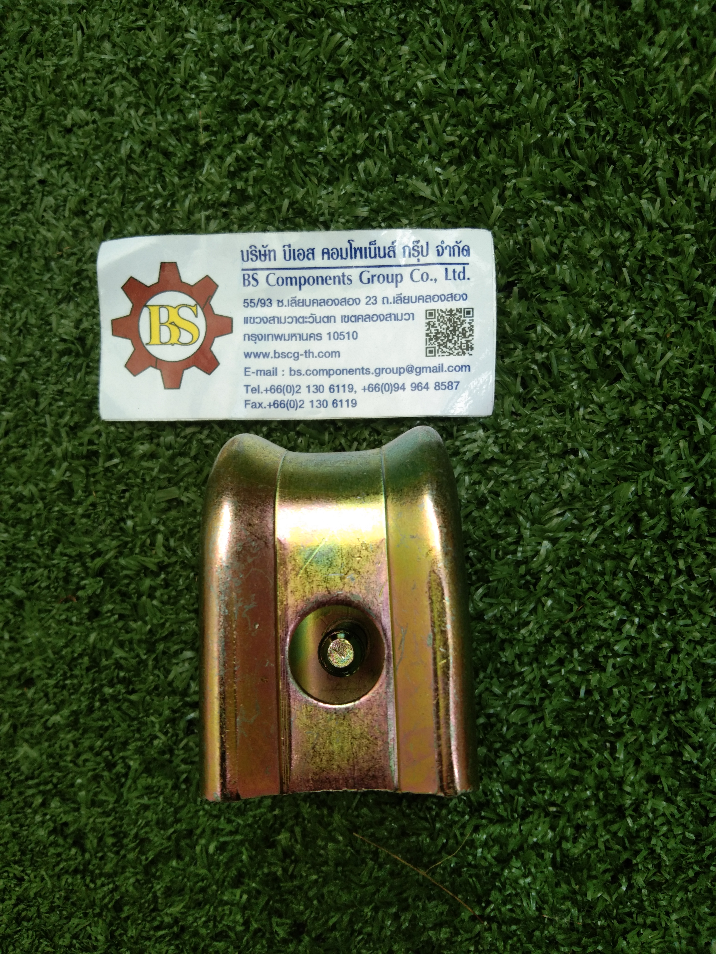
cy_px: 477
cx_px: 358
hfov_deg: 46.8
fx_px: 827
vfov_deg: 60.0
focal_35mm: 30
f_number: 2.2
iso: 73
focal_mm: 3.65
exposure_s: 1/100
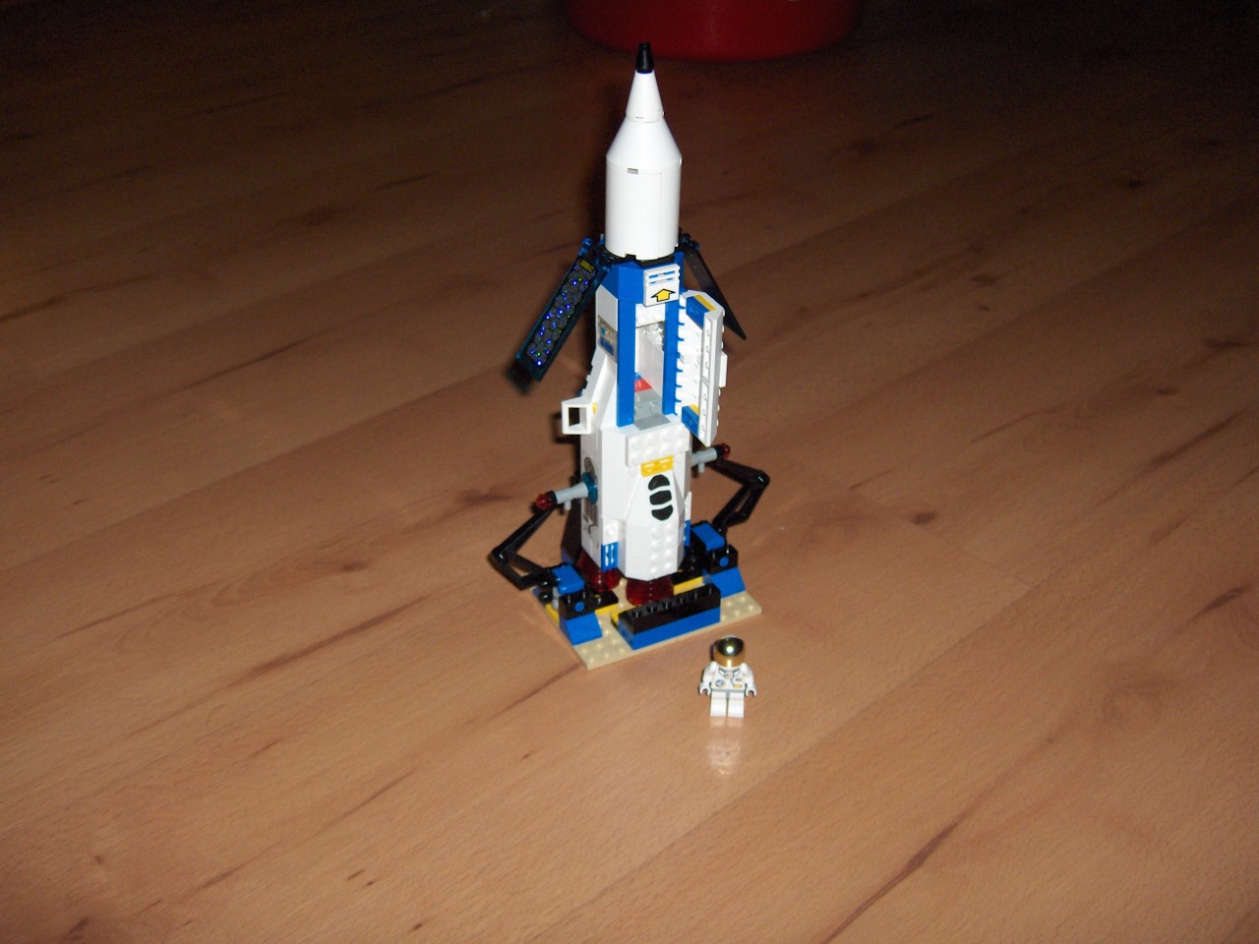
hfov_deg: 47.9
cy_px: 472
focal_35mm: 39
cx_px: 630
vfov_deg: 36.8
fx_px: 1418
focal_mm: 8
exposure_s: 1/60
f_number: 2.8
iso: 100
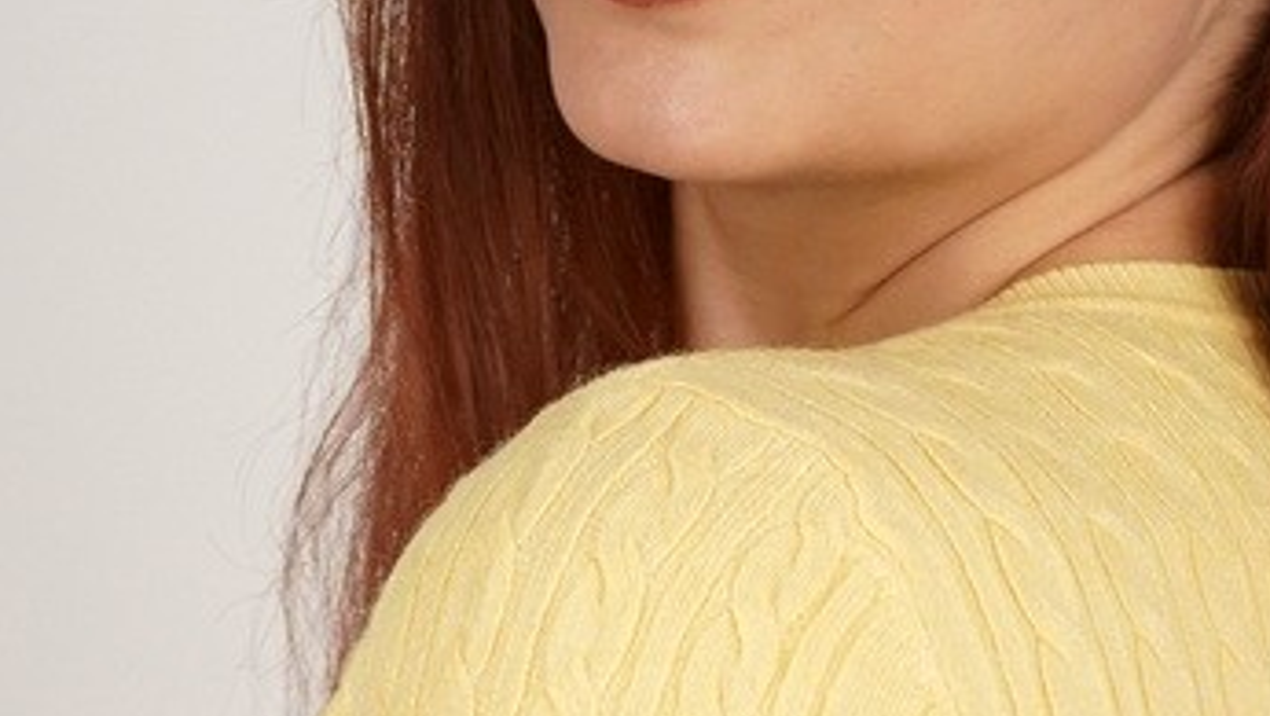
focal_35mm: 218
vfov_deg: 5.4
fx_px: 7345
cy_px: 1627
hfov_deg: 9.9
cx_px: 866
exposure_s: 1/100
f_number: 4.5
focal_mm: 45
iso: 800
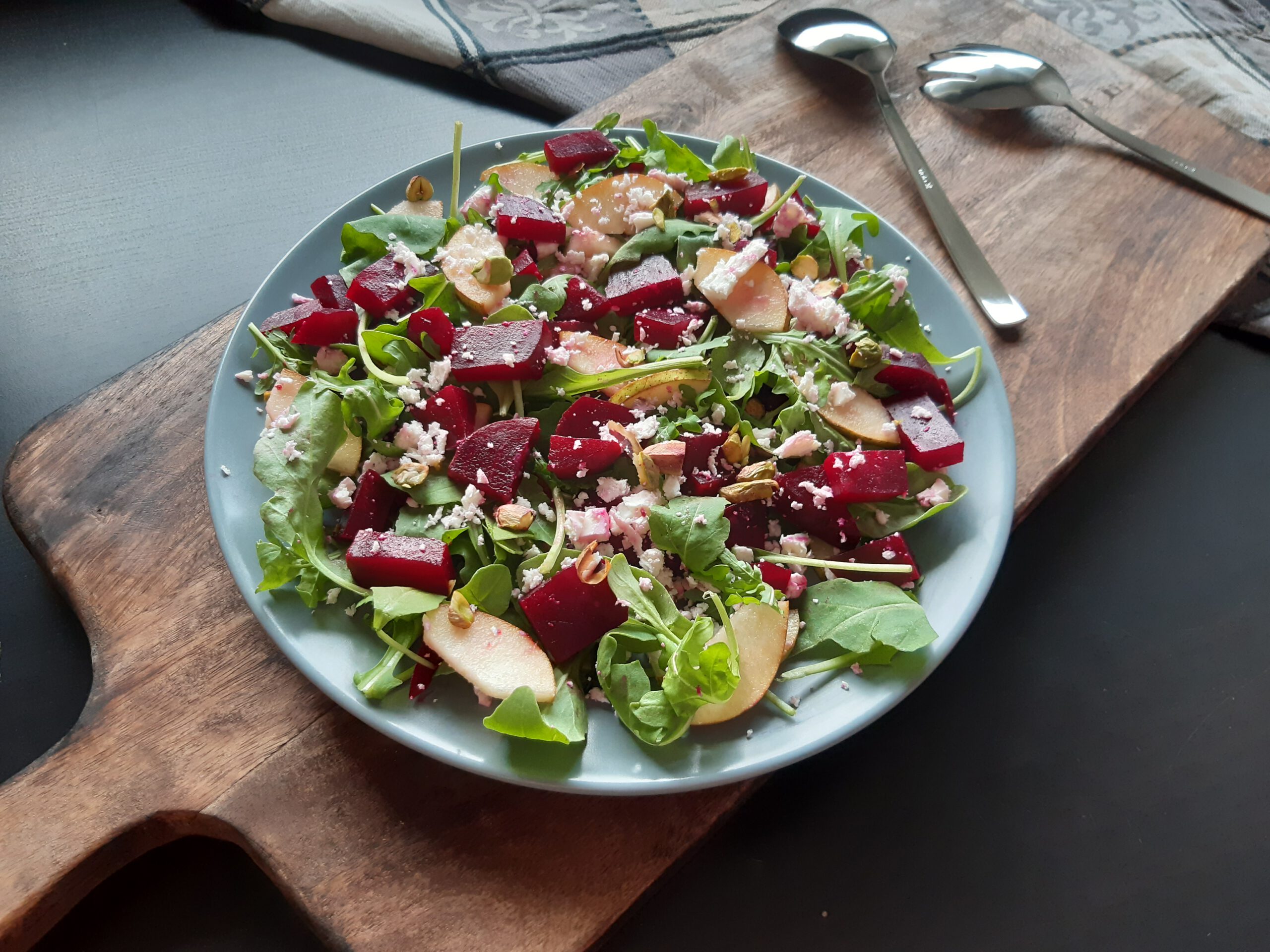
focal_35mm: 26
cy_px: 476
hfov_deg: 67.3
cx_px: 635
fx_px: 954
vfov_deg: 53.1
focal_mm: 3.92
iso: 200
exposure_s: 1/50
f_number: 1.7
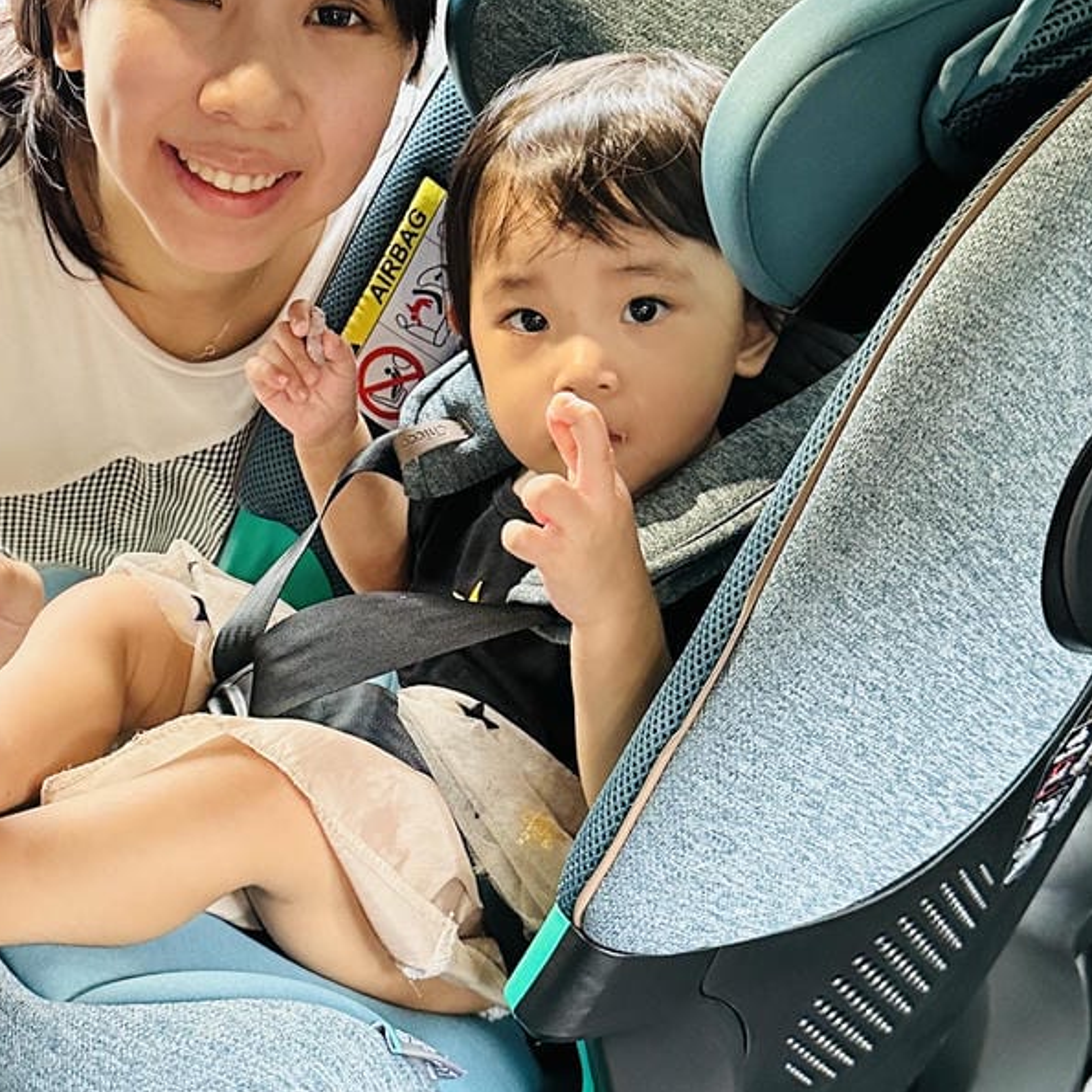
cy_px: 510
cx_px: 367
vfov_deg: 30.0
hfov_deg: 29.8
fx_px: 2034
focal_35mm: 57
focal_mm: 6.86
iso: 1000
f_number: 1.78
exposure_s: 1/56
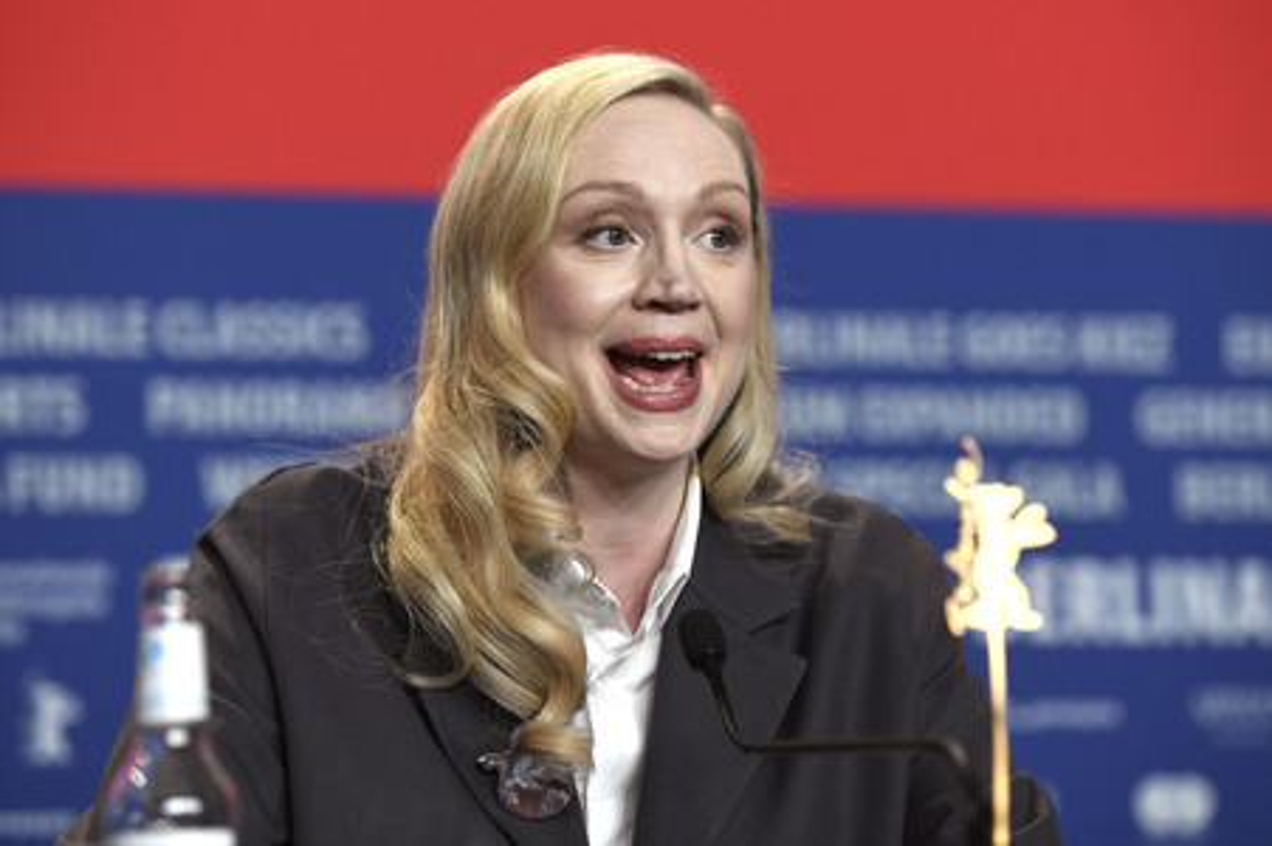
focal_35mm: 135
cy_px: 423
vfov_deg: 10.1
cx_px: 636
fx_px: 4766
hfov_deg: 15.2
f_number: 4
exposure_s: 1/320
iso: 1600
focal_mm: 135
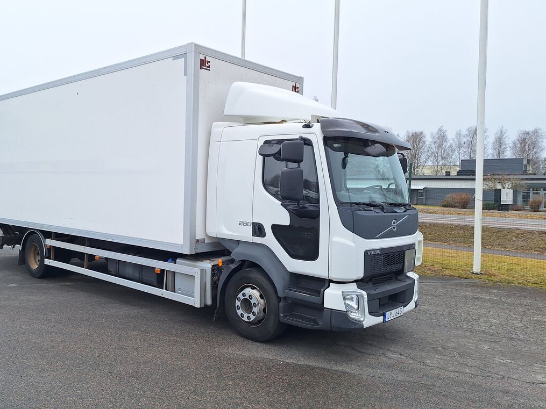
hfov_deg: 61.1
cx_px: 218
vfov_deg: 48.2
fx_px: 457
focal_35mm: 29
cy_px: 193
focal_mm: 5.54
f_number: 1.8
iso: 40
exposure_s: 1/1145
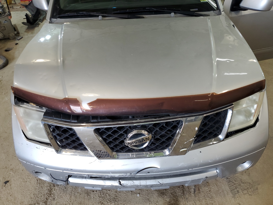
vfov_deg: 53.1
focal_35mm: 26
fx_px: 205
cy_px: 102
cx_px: 136
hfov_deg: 67.3
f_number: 1.5
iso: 61
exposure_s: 1/60.2
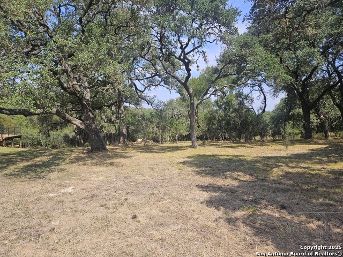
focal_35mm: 23
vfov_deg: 58.9
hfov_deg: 73.9
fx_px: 228
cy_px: 128
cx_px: 172
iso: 25
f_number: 1.8
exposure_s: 1/1005
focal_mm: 5.4
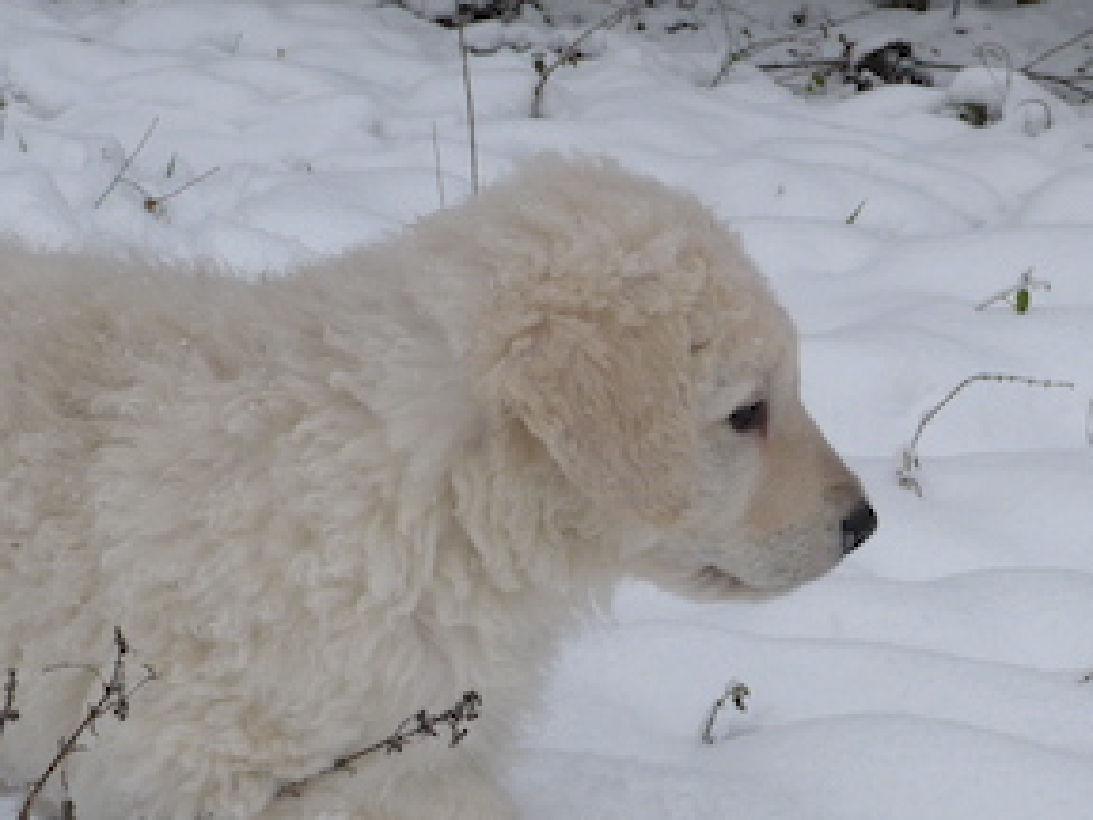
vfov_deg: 15.0
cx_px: 376
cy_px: 592
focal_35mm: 98
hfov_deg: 20.0
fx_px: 3094
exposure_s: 1/320
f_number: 6.3
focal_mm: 10.1
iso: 400
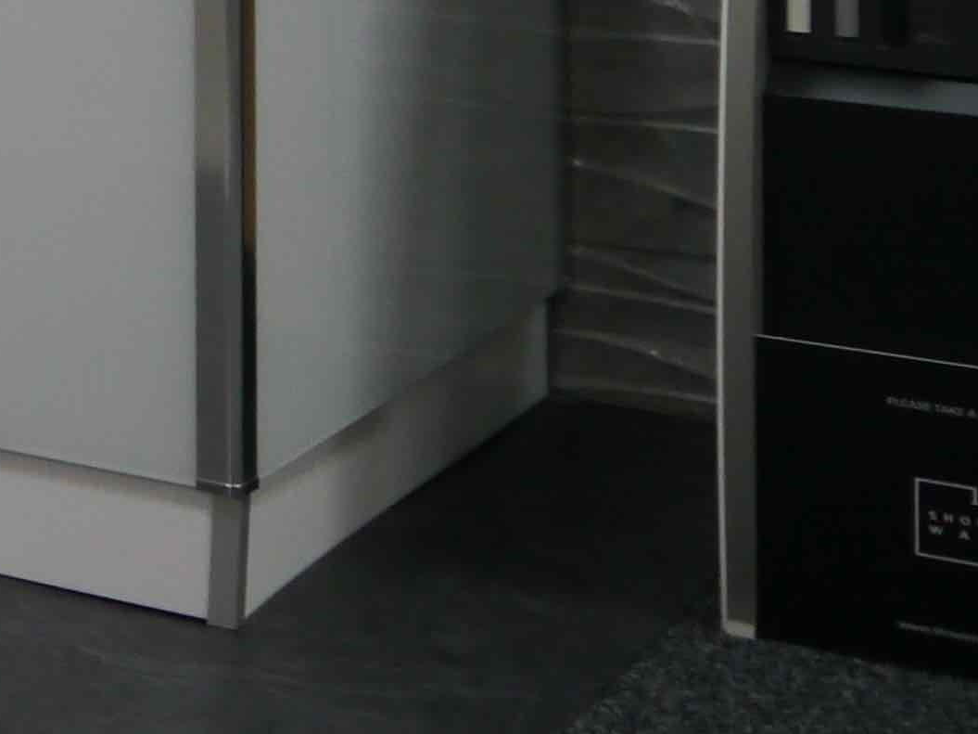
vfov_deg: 10.6
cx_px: -1097
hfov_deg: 12.8
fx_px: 3701
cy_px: -609
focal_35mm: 131
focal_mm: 15
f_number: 3.6
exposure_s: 1/60
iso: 640
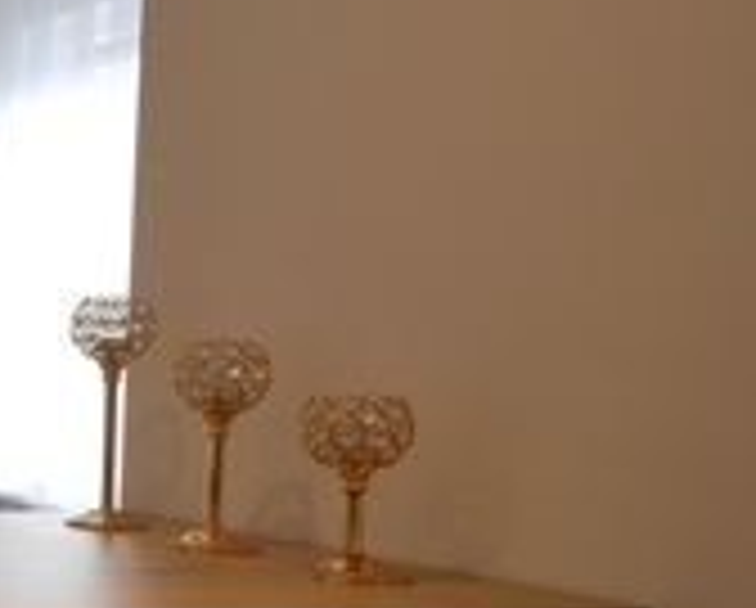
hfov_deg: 18.4
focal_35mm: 59
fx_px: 1322
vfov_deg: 25.7
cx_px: -803
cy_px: 410
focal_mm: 10
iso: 160
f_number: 5
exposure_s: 1/40
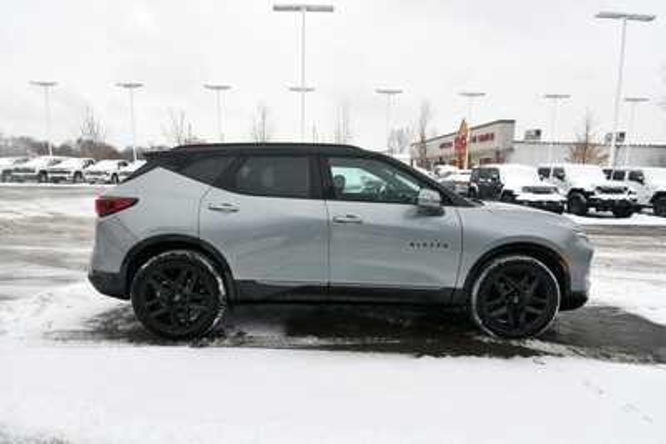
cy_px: 222
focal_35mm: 19
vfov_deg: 64.6
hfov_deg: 86.9
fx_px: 352
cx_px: 333
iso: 200
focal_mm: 13
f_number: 8
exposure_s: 1/250
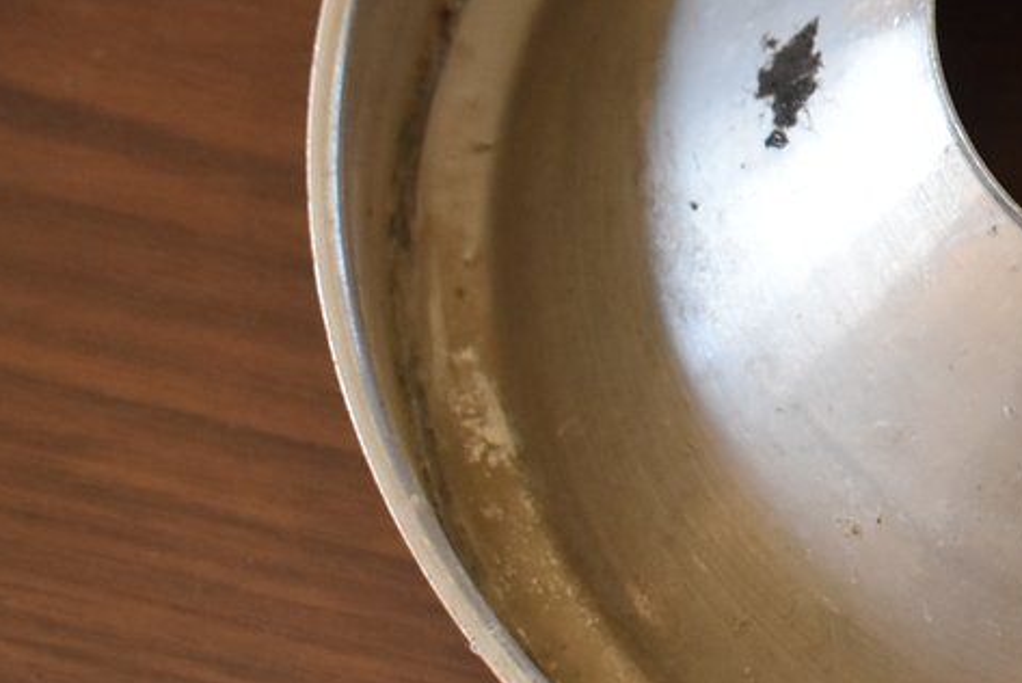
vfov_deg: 9.8
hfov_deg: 14.2
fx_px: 3977
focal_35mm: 140
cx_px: 1191
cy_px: 116
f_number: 4.5
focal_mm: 26
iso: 800
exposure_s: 1/160
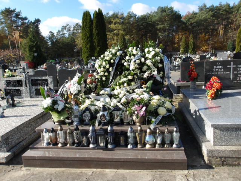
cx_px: 120
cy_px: 90
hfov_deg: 65.3
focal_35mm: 27
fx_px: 188
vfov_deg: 51.4
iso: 100
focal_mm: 4.9
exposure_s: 1/625
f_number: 3
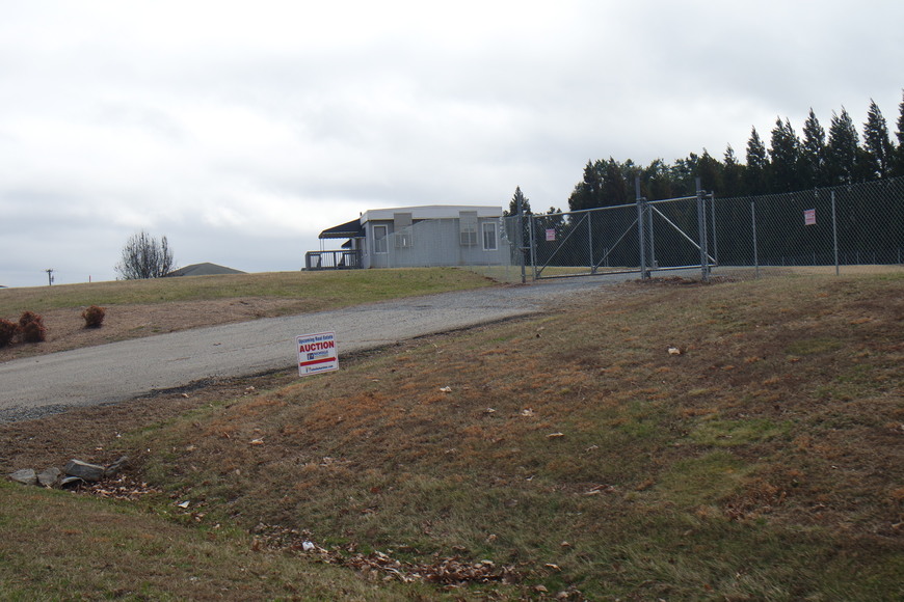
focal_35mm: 45
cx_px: 452
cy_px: 301
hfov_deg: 43.6
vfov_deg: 29.9
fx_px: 1130
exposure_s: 1/320
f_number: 7.1
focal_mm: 17
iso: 160
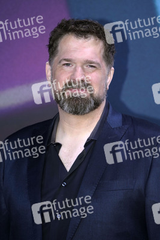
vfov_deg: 10.3
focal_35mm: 200
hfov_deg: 6.9
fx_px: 1336
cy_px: 120
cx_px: 80
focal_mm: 200
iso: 1000
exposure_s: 1/160
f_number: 5.6
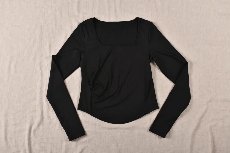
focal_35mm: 46
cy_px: 78
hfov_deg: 42.7
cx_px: 116
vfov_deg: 29.2
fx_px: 294
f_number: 7.1
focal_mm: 30
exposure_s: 1/125
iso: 100
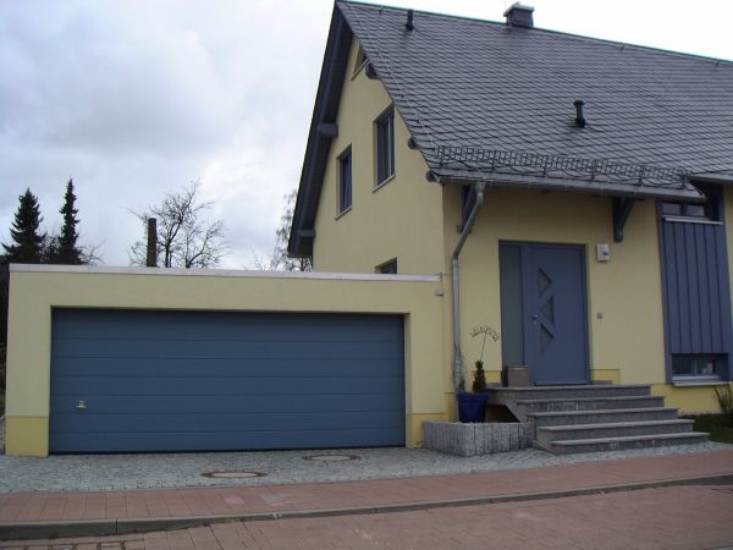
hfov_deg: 50.1
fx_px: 783
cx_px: 366
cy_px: 275
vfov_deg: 38.7
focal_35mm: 37
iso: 50
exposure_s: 1/190
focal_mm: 5.7
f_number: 6.6
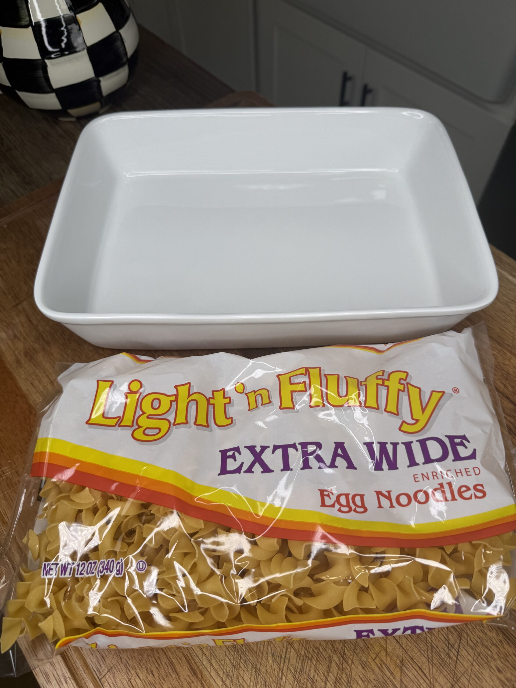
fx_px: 477
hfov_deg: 56.8
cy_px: 344
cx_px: 258
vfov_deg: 71.6
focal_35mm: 24
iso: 80
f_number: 1.78
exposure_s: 1/1464
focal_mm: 6.76
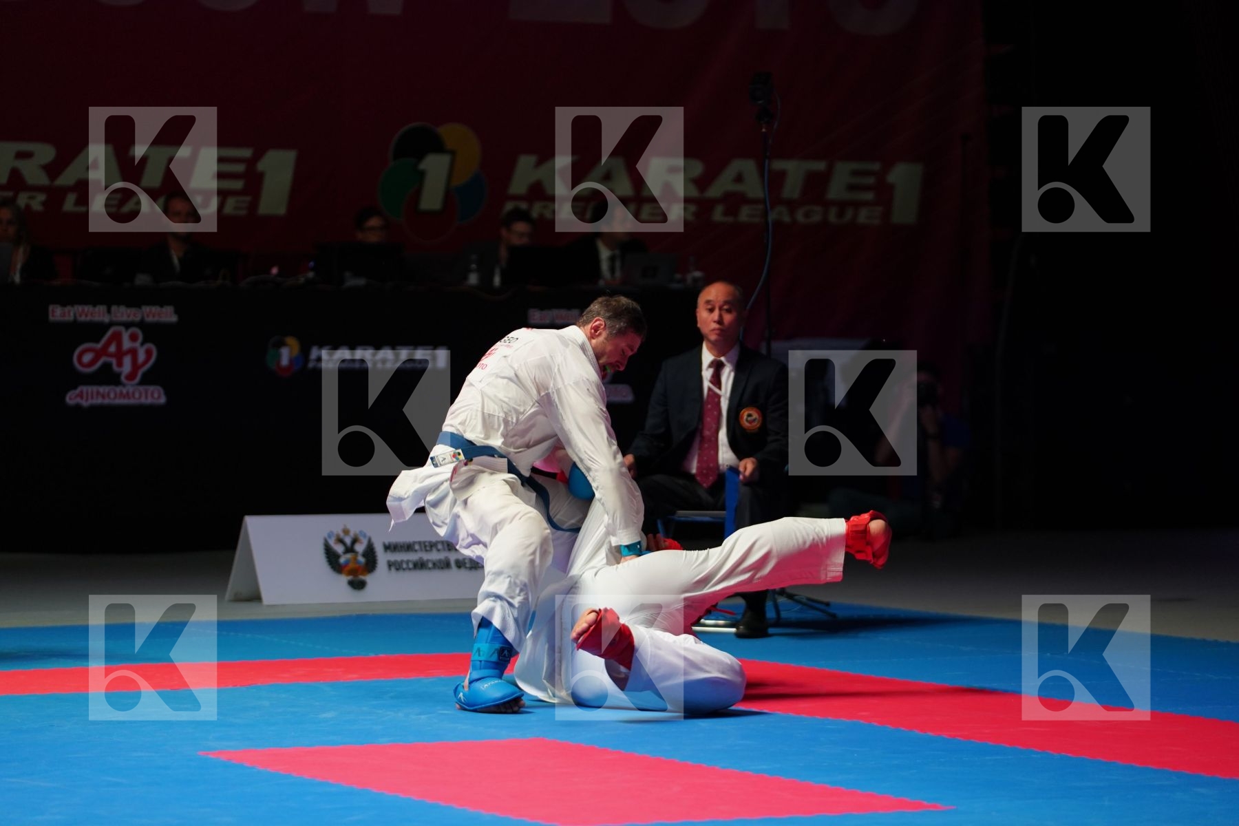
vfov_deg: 10.8
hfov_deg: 16.1
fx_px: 4371
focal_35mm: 127
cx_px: 620
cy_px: 413
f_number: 2.8
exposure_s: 1/1000
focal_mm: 127
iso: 1600
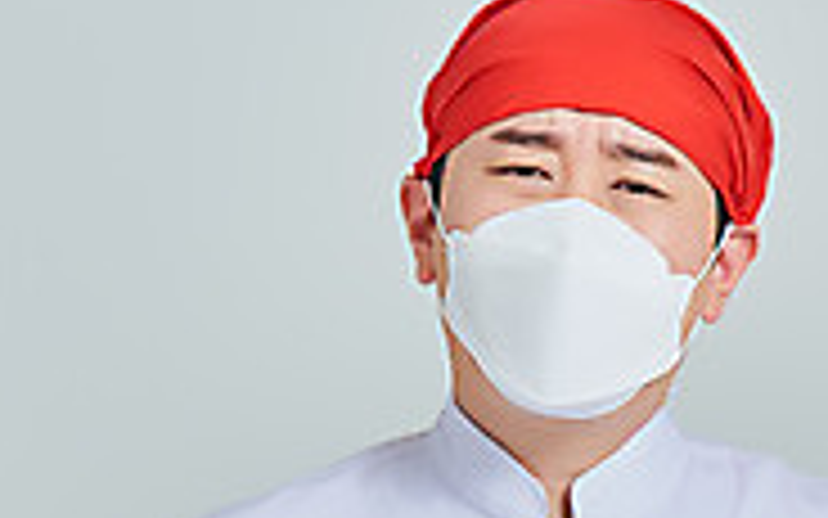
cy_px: 694
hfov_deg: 5.6
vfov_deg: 3.5
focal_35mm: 372
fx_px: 8394
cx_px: 560
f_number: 14
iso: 100
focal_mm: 112
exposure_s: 1/125
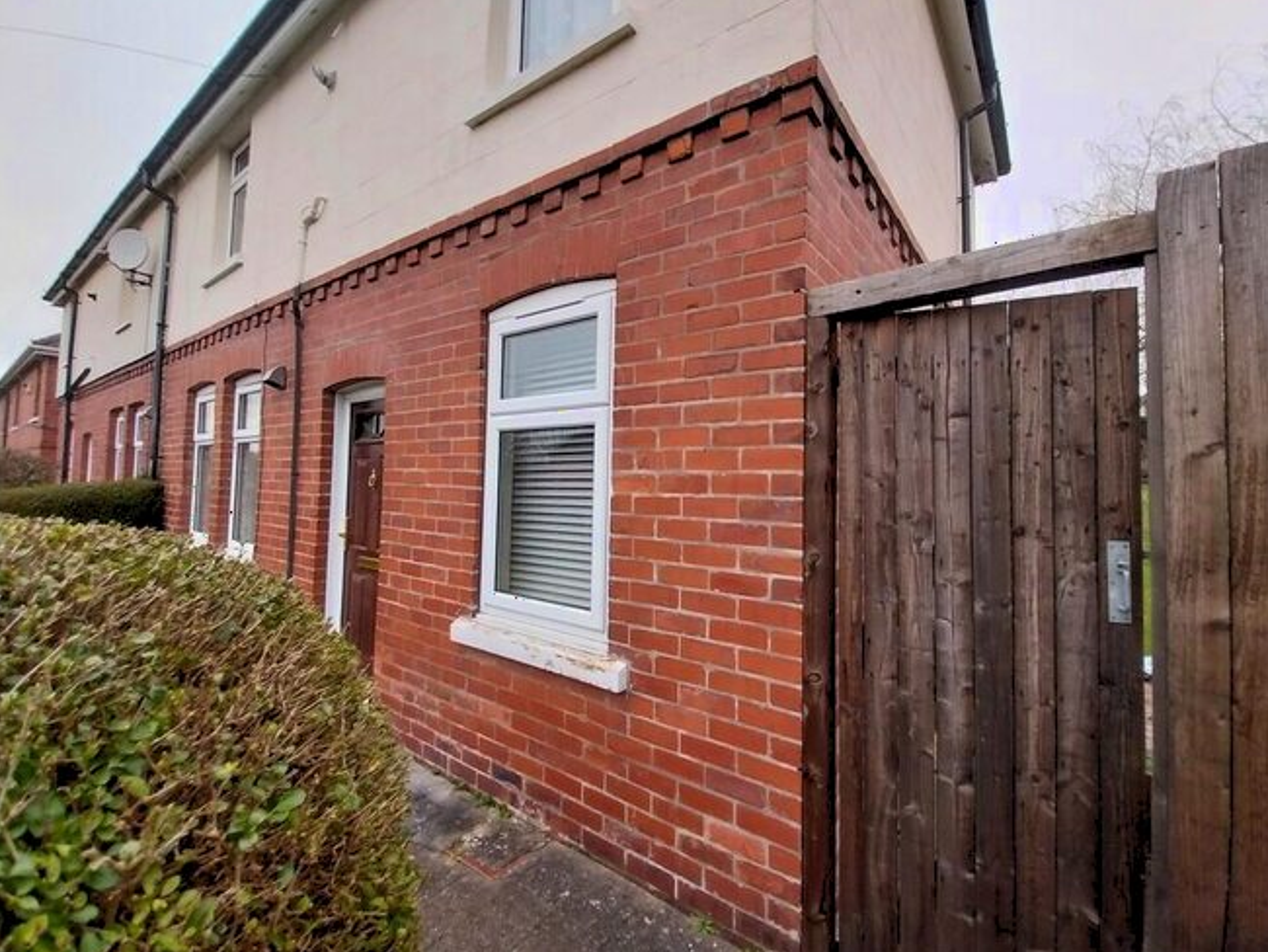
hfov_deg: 101.9
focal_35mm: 14
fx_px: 513
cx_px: 679
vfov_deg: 85.7
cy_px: 457
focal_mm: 1.13
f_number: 2.2
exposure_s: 1/244
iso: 64
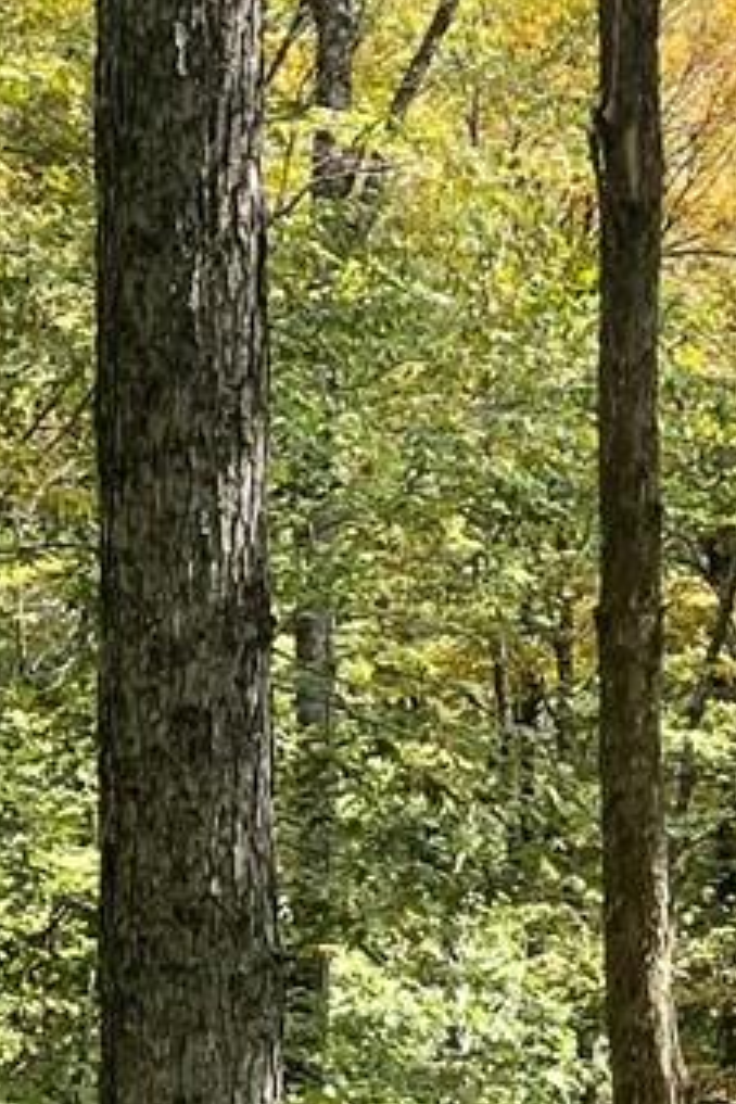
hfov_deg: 8.7
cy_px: 72
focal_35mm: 157
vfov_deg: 13.0
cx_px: 664
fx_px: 4814
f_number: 1.6
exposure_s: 1/818
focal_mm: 5.1
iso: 32
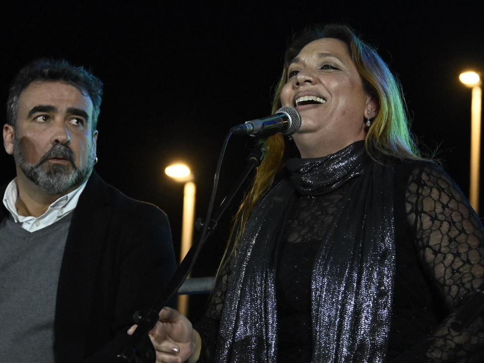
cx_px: 233
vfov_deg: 9.2
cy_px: 182
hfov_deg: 12.2
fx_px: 2260
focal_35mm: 162
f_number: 5
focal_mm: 85
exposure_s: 1/200
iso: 6400
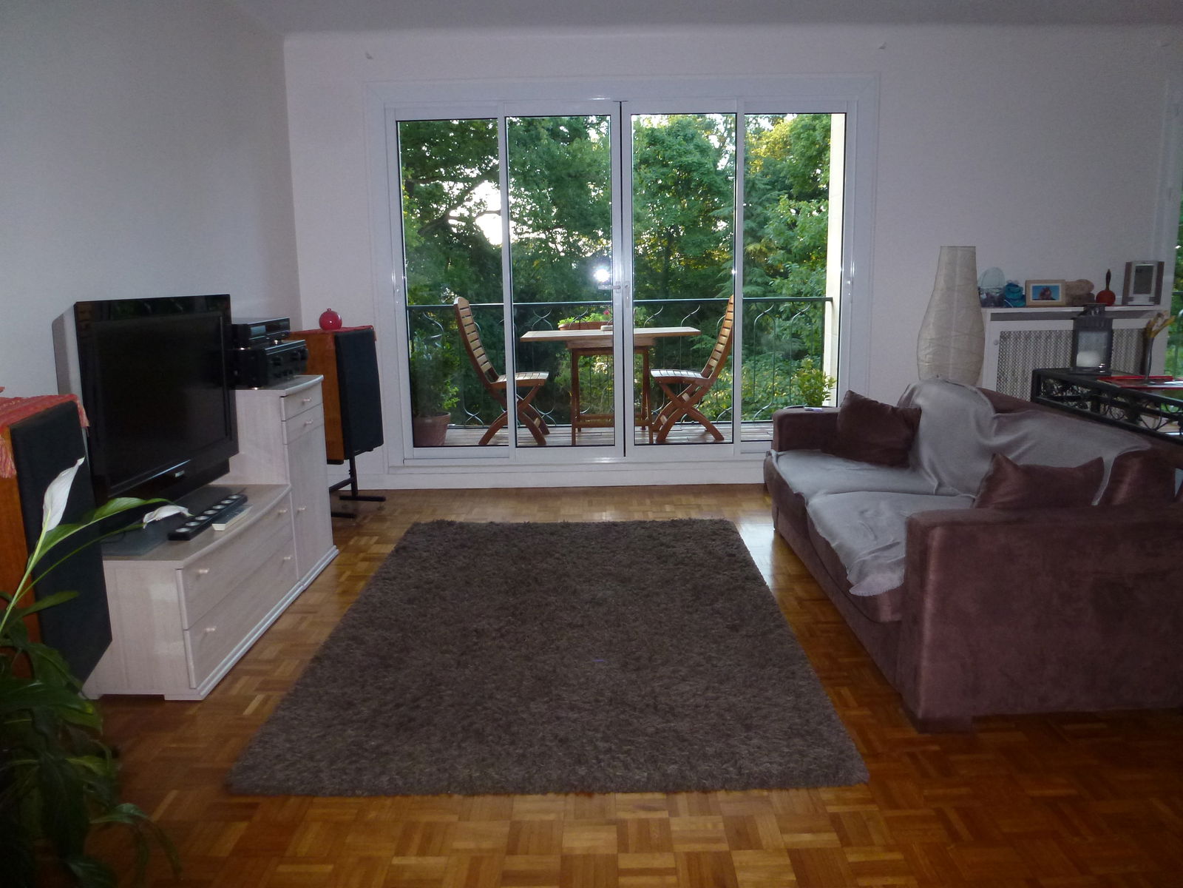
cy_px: 444
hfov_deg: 71.6
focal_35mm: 24
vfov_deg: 56.8
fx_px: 820
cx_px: 592
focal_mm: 4.3
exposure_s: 1/60
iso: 250
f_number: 3.3
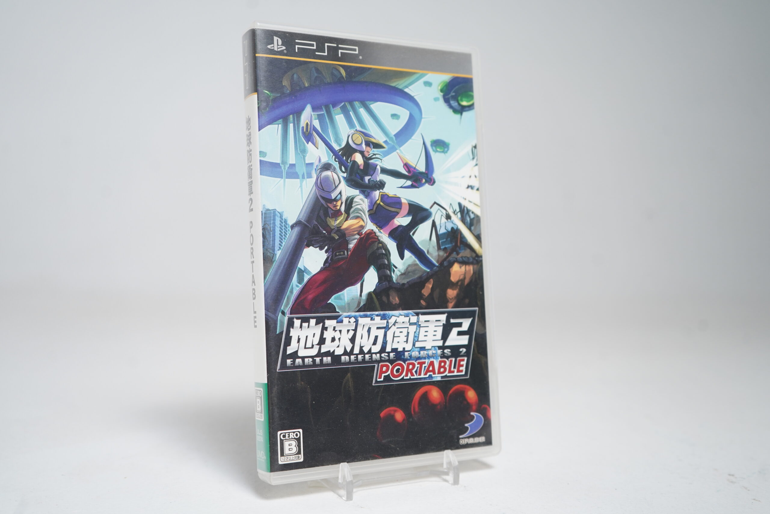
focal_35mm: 38
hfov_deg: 50.7
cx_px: 385
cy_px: 257
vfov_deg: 35.1
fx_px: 813
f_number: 5
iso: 800
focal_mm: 38
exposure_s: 1/40
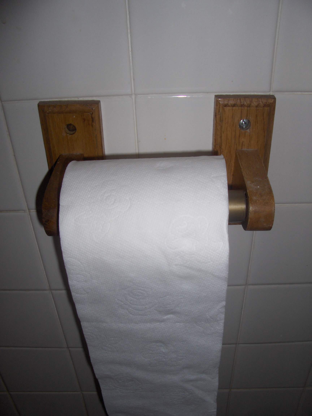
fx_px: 421
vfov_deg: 52.6
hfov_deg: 40.7
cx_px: 156
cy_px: 208
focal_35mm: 35
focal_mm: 5.8
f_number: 4.3
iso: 100
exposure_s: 1/60
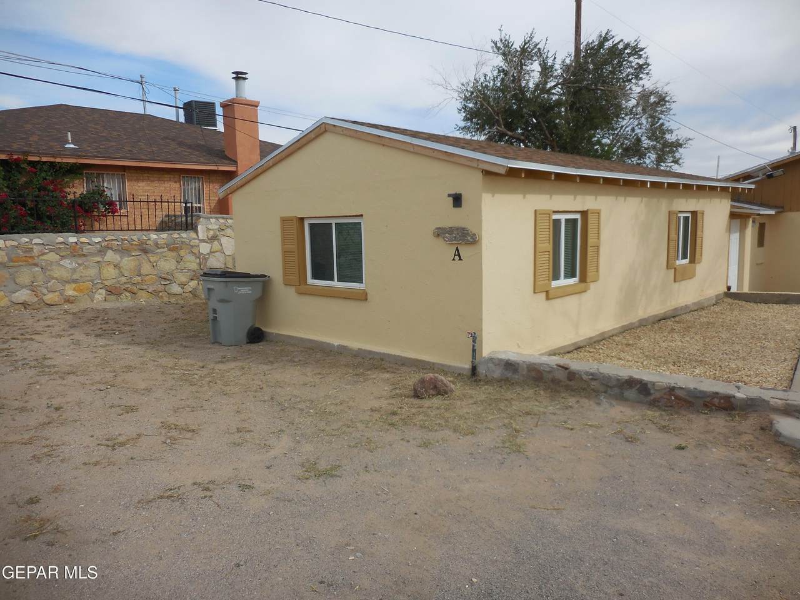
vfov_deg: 54.9
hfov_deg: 69.4
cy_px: 300
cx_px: 400
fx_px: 578
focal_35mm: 25
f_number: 3.7
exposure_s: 1/1000
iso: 125
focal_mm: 4.5
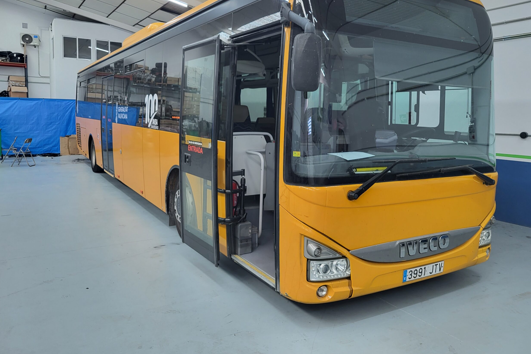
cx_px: 269
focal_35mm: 28
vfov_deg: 46.3
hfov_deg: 65.5
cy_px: 150
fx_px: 413
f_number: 1.8
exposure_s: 1/50
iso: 160
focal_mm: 5.4
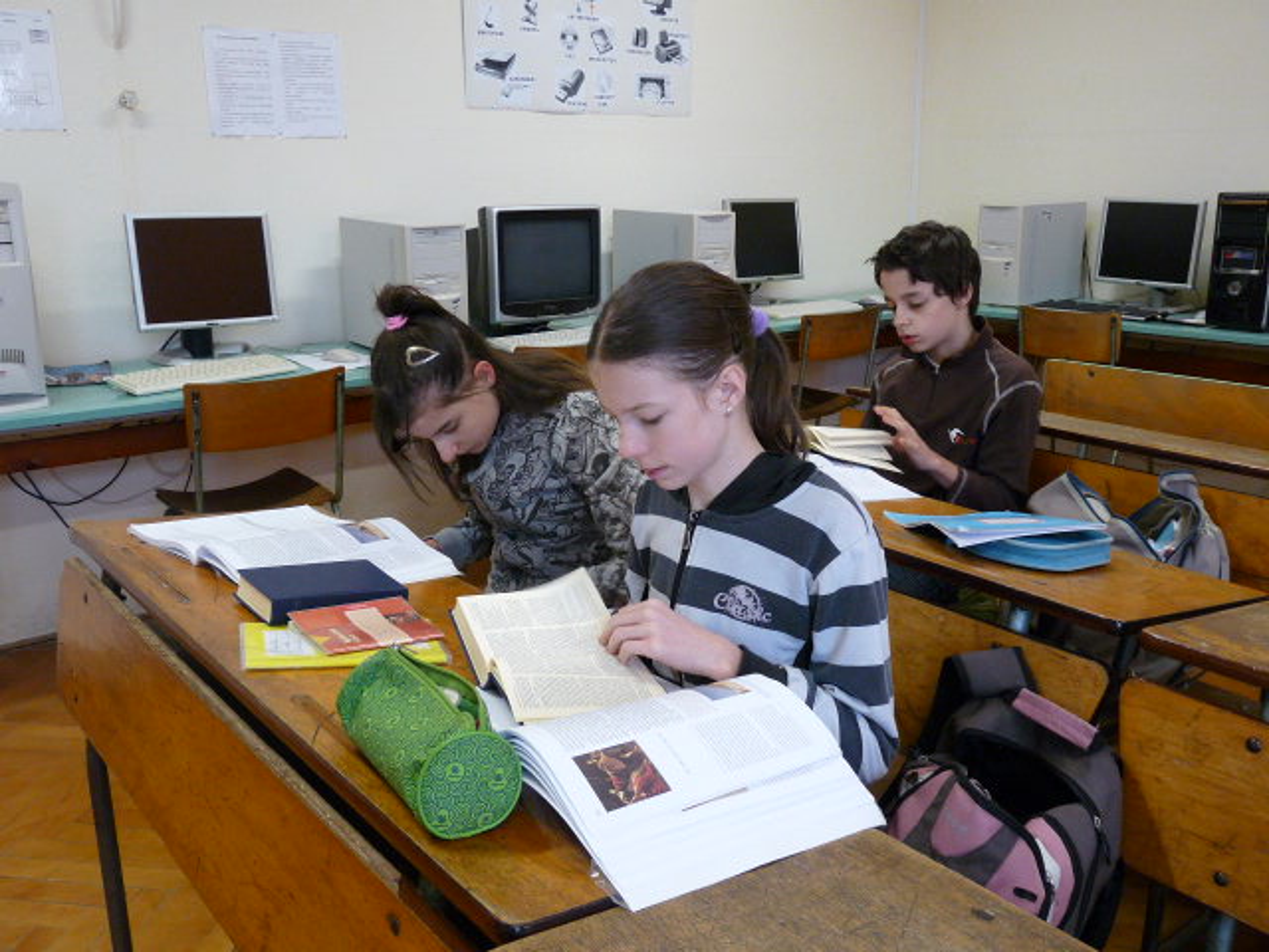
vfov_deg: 46.8
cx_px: 634
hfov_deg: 60.0
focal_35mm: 30
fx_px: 1100
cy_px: 476
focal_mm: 4.8
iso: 320
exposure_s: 1/30
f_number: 2.8
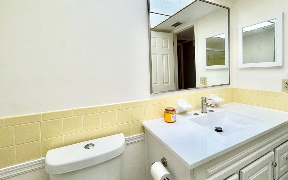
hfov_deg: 94.3
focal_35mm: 17
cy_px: 77
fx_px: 133
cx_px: 152
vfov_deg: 67.7
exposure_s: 1/120
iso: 125
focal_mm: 2.22
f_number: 2.2
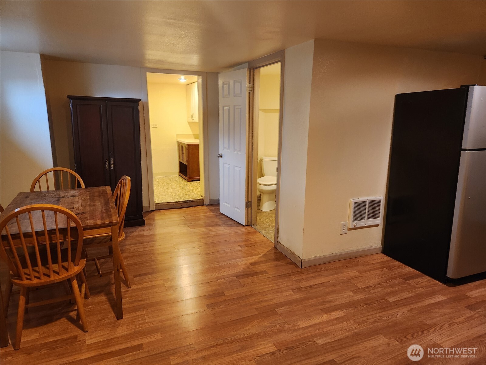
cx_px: 243
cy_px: 182
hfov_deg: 73.9
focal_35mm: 23
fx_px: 323
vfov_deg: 58.9
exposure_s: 1/60
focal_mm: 5.4
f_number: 1.8
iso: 640
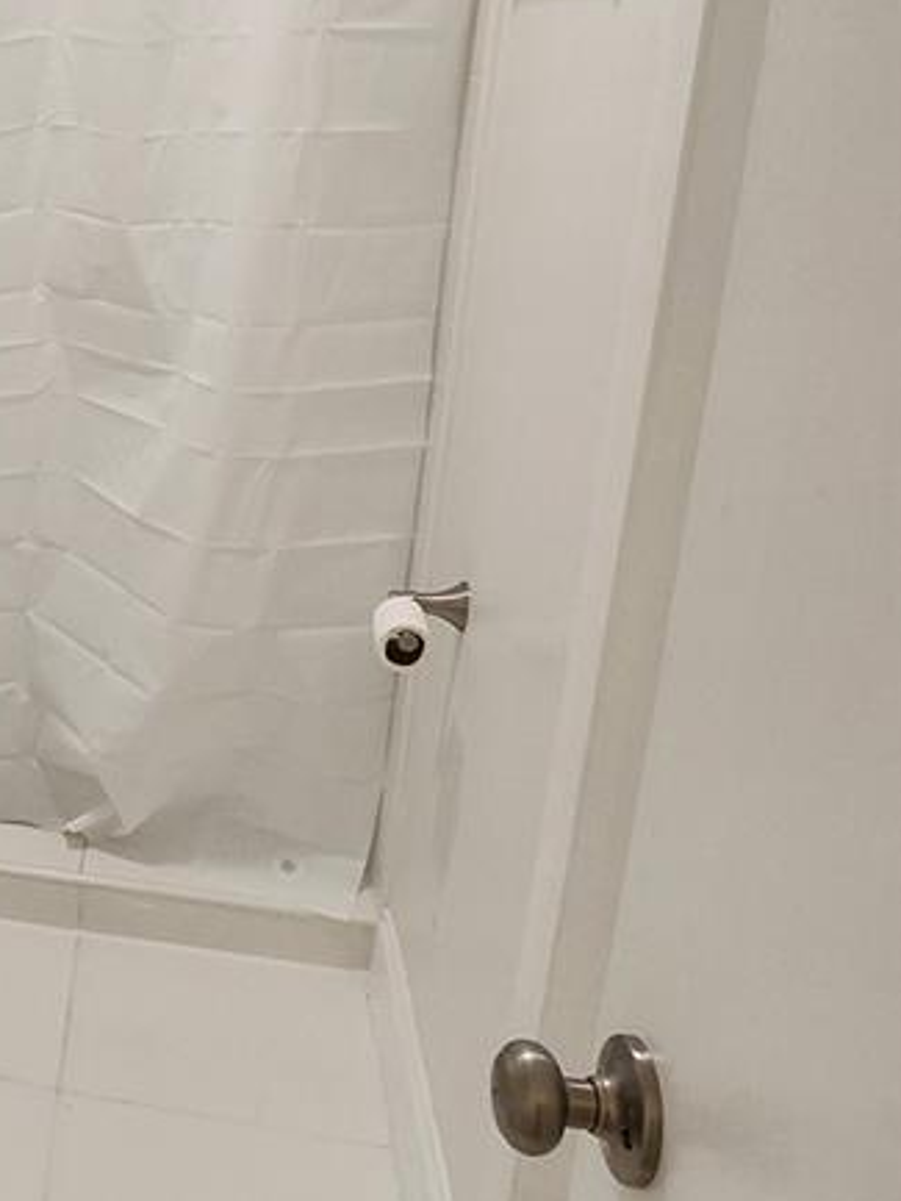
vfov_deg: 50.7
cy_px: 438
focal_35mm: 36
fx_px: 1249
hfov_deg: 29.6
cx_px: -338
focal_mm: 1.7
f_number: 2.2
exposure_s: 1/60
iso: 125
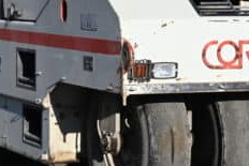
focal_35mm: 156
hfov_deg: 13.0
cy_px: 10
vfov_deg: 8.8
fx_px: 1080
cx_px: -9
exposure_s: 1/500
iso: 100
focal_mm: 43
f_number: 8
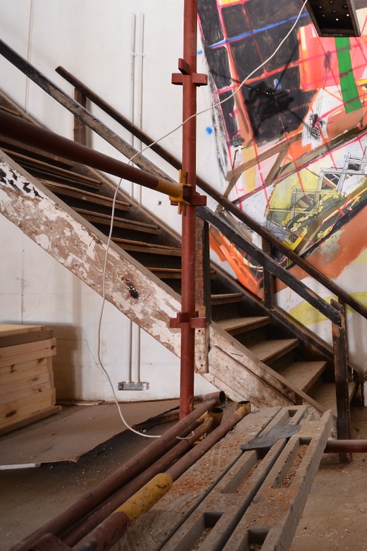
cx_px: 408
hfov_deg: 42.6
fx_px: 352
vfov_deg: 76.1
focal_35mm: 23
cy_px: 273
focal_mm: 10
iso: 200
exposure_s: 8
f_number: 5.6
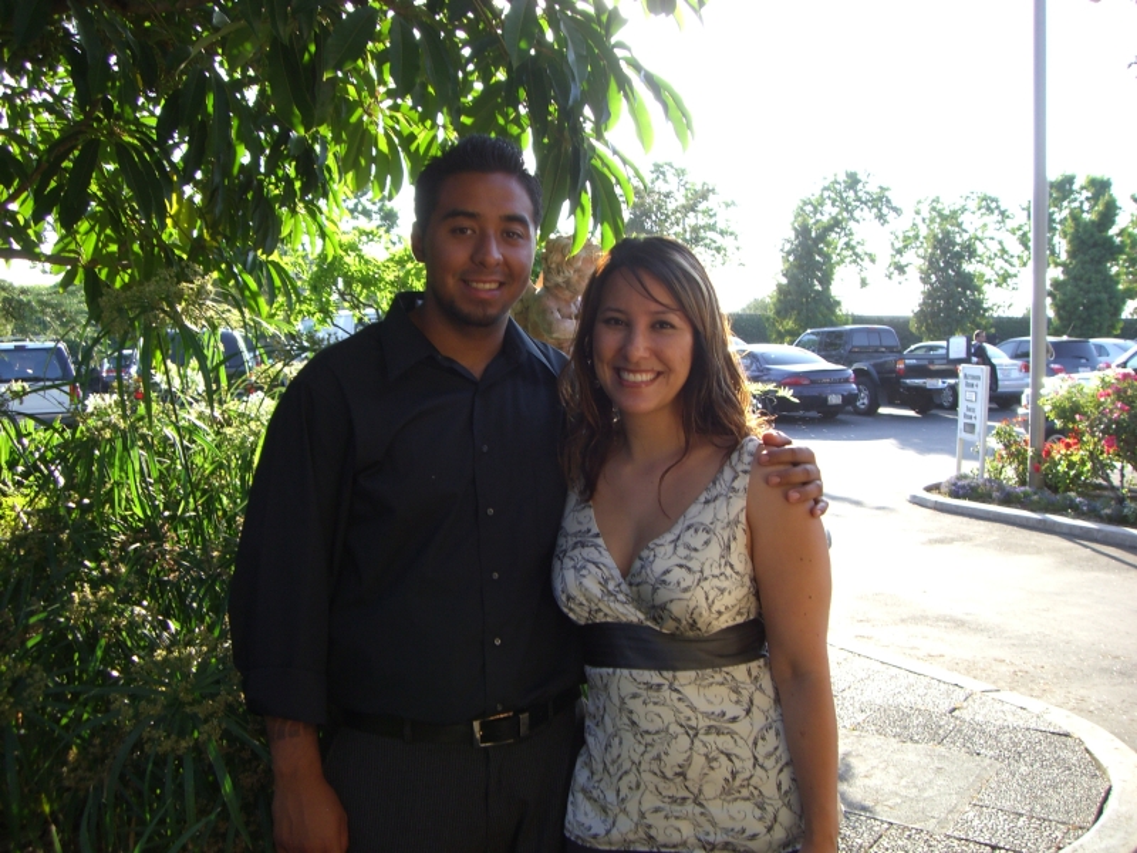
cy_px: 426
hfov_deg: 49.0
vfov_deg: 37.7
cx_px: 568
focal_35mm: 38
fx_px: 1248
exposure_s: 1/200
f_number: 2.7
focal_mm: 6.2
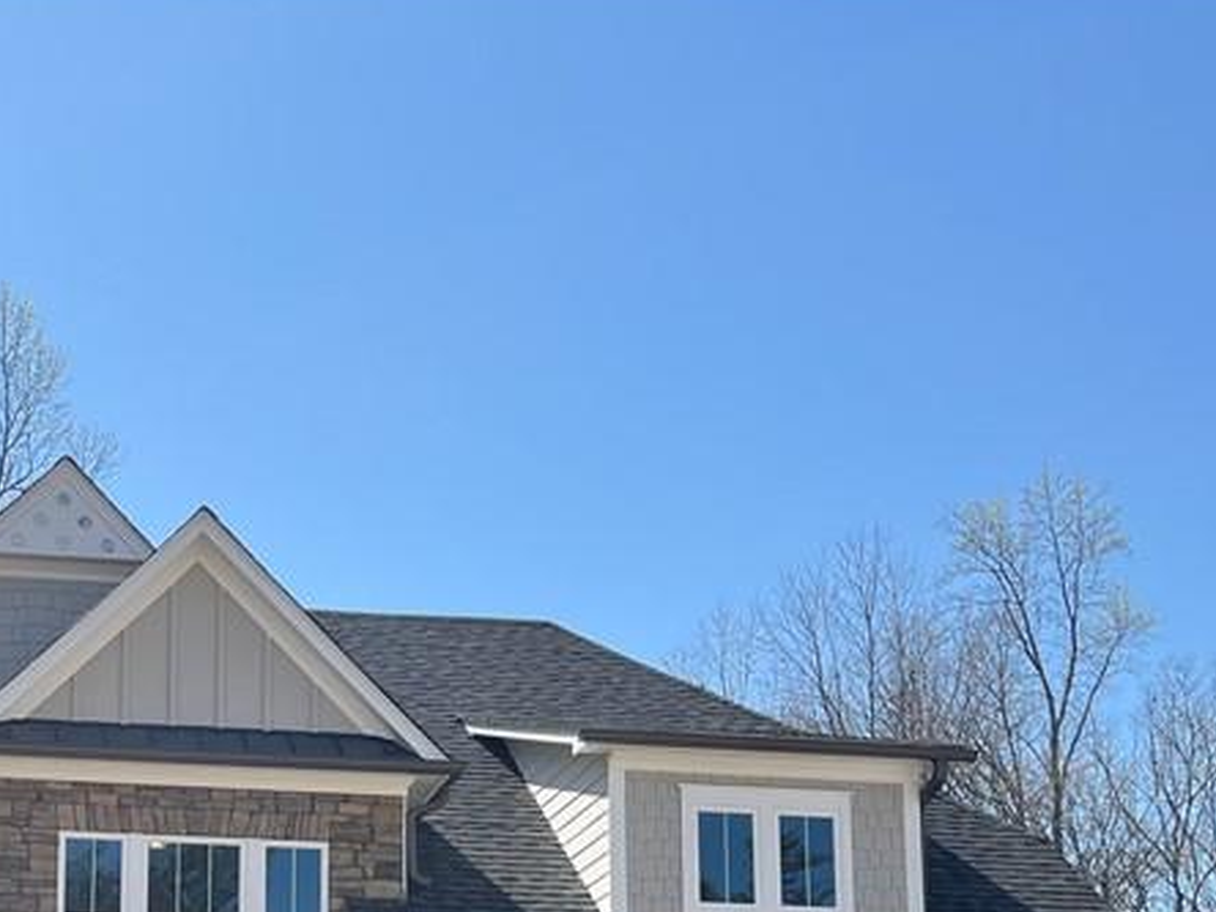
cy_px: 1024
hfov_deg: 30.7
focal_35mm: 60
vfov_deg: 22.9
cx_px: 121
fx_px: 2108
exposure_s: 1/3413
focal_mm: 5.1
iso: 50
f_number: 1.6
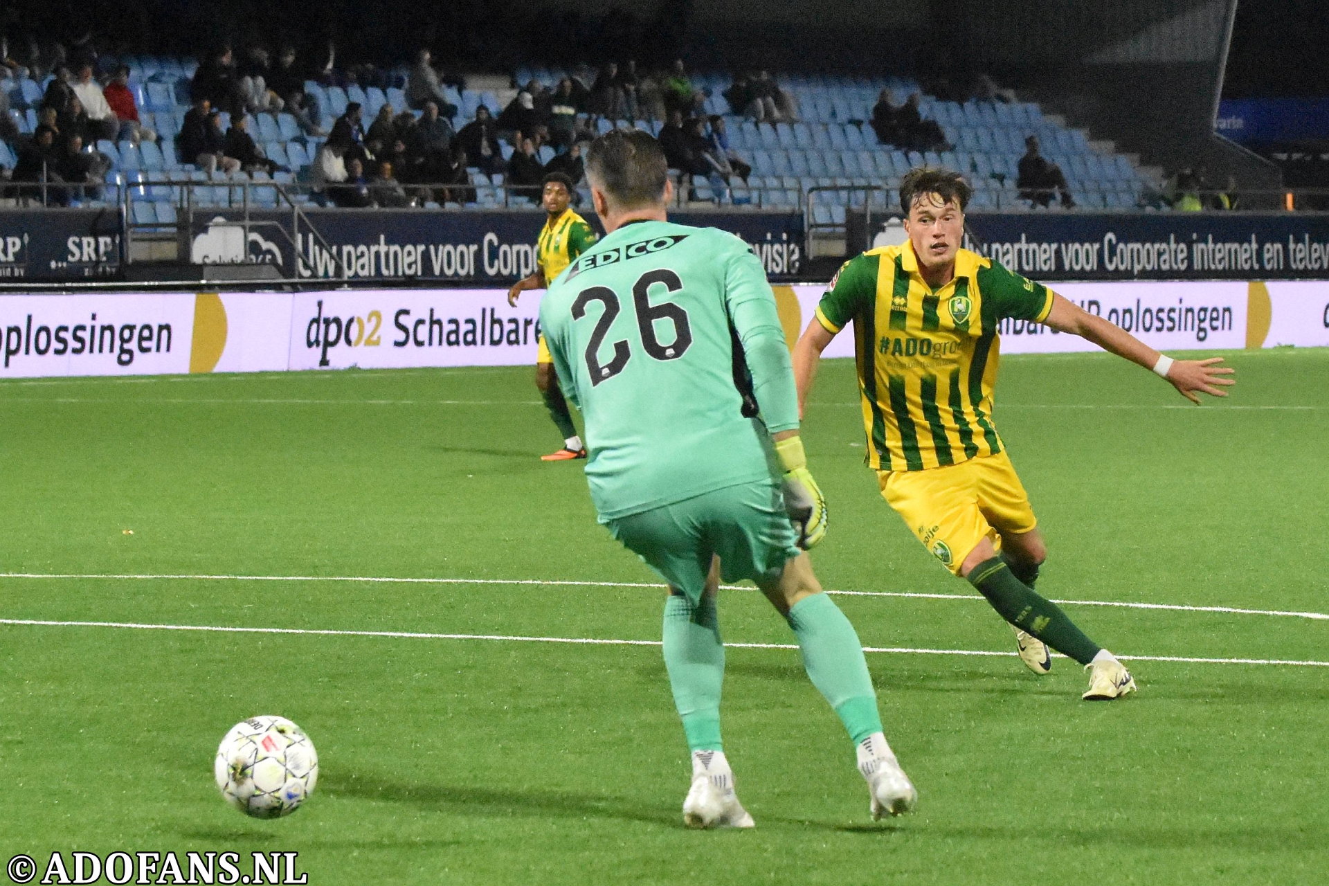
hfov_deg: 19.5
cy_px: 443
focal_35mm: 105
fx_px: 3876
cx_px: 664
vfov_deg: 13.0
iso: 9000
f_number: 4
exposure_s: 1/1000
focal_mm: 70
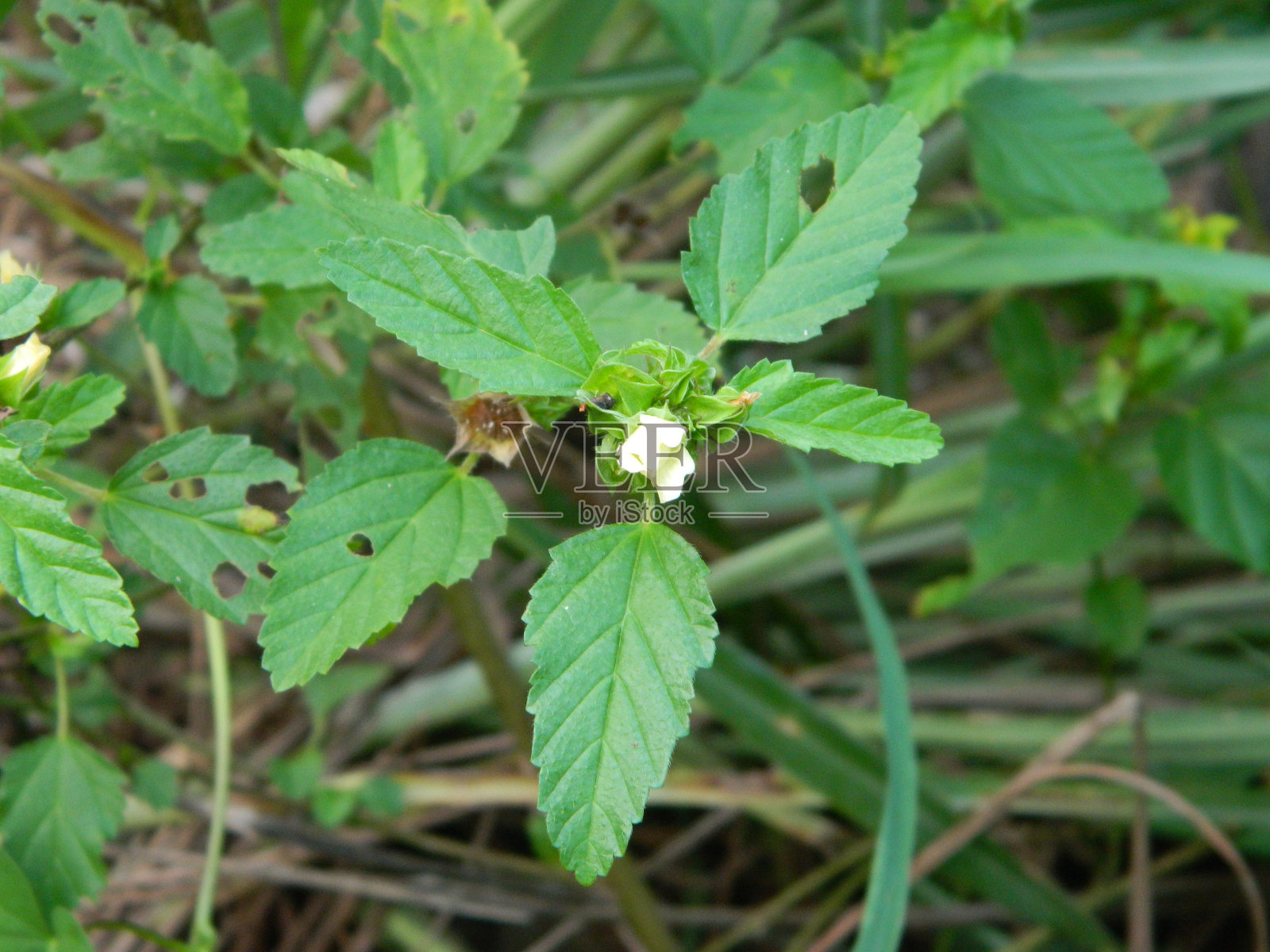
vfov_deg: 14.4
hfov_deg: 19.1
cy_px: 476
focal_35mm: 103
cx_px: 635
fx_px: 3779
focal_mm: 18.6
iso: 250
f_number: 4.5
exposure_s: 1/60
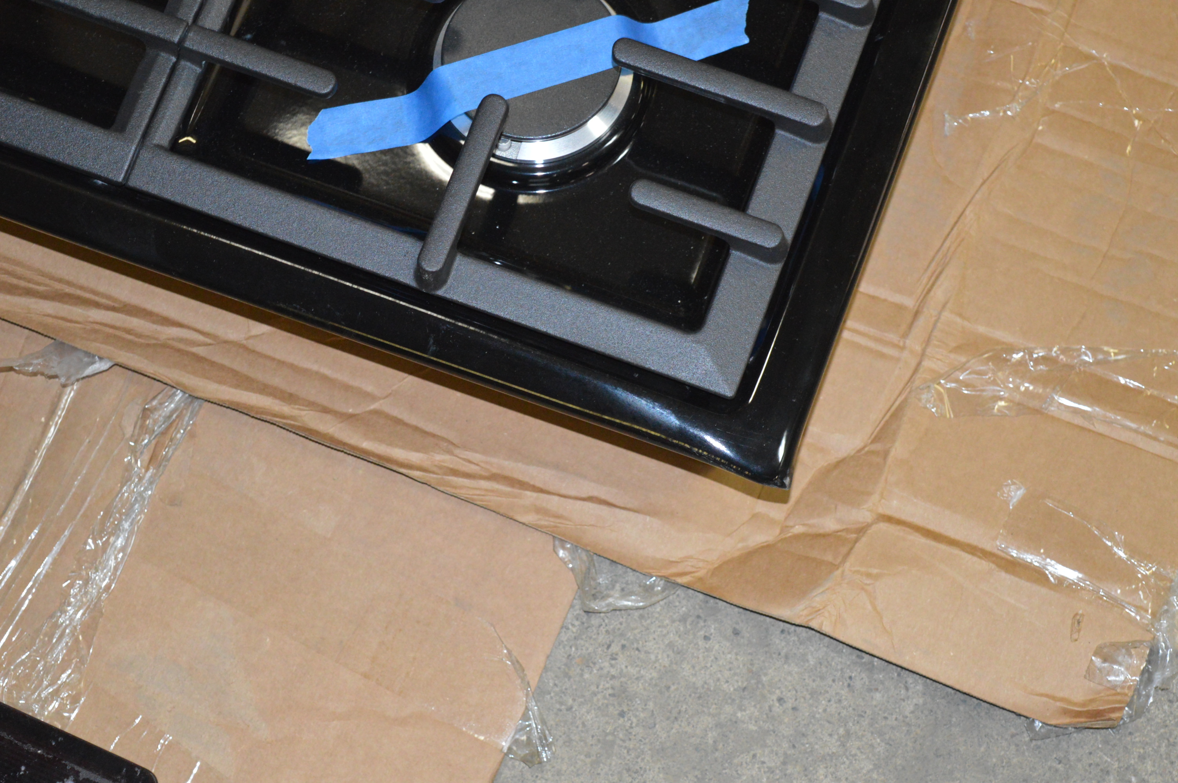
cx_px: 589
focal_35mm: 82
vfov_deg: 16.5
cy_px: 392
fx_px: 2697
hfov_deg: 24.6
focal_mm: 55
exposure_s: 1/60
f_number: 5.6
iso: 2500
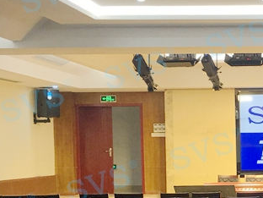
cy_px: 200
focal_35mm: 93
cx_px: 319
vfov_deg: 15.6
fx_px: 707
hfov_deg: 19.8
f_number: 2.2
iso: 25
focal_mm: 4.15
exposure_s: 1/33
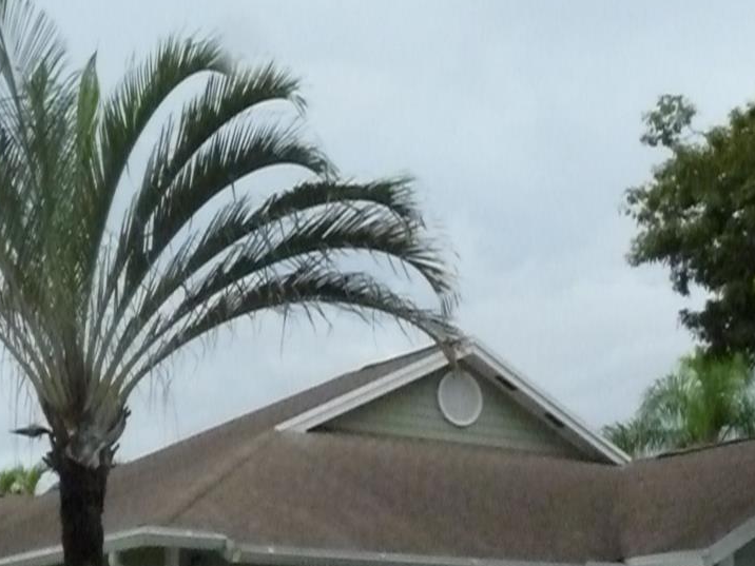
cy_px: 523
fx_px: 1658
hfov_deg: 25.6
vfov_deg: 19.0
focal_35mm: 76
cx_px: 292
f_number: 8
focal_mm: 6
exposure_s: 1/2000
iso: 1600
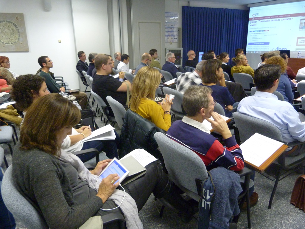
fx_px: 220
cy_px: 114
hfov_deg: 69.4
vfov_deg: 54.9
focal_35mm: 25
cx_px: 152
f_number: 2.8
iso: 400
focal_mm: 4.5
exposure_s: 1/15
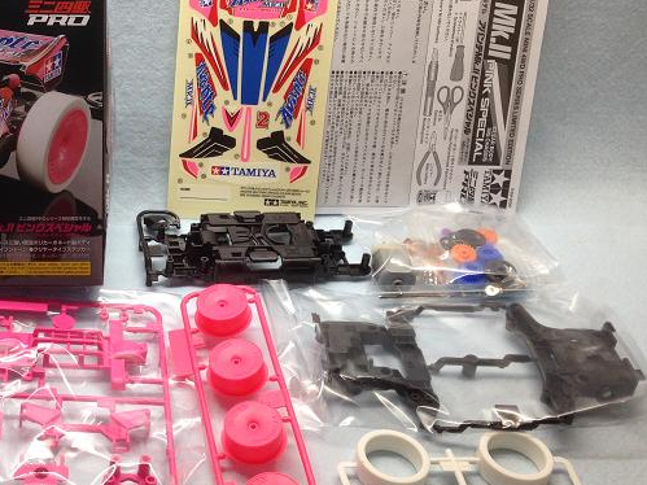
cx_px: 122
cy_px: 248
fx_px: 1009
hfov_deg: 34.4
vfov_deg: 27.0
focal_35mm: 54
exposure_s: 1/60
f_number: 2.4
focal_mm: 4.12
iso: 50
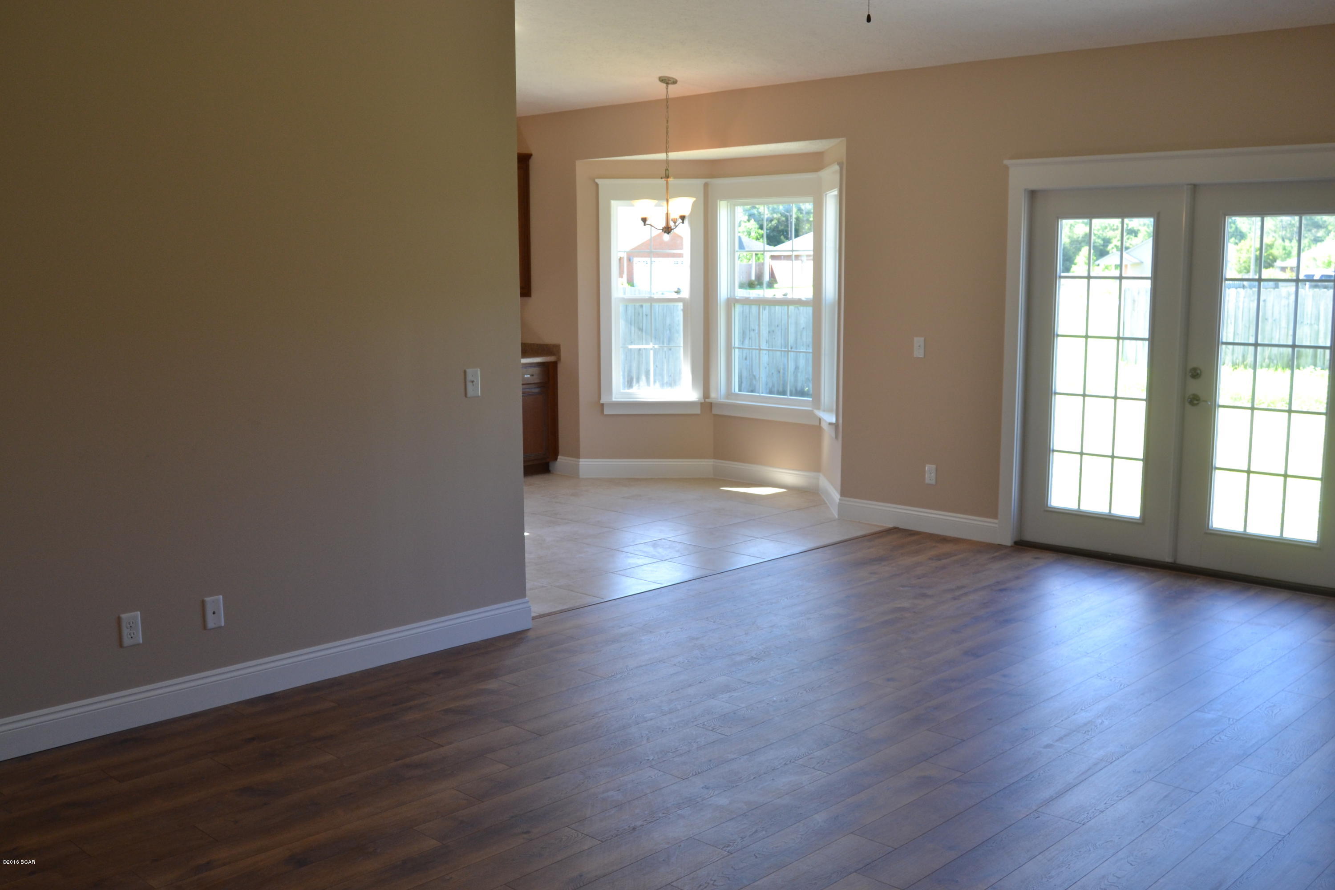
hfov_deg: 55.1
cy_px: 445
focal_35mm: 34
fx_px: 1279
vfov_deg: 38.4
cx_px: 668
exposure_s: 1/60
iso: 400
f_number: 5.6
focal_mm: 23
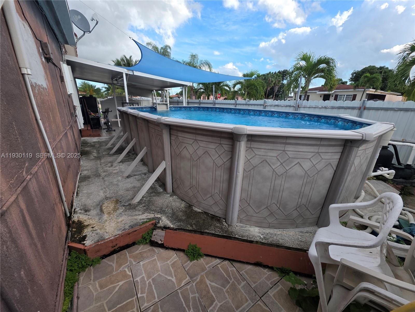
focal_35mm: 13
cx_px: 208
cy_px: 156
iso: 40
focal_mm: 2.2
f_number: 1.9
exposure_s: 1/887
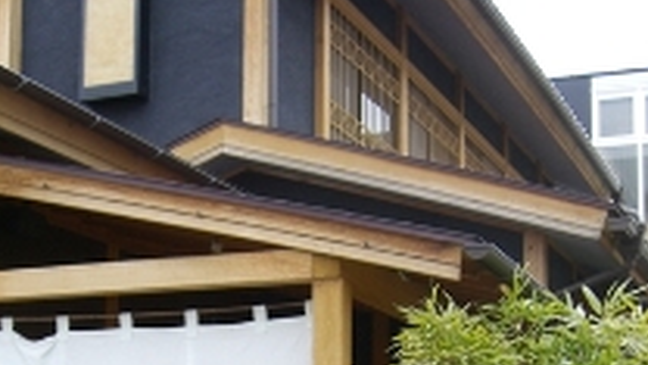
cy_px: 494
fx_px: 1323
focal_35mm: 77
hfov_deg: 27.5
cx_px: 274
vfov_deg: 14.9
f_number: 2.7
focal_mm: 6.2
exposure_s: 1/200
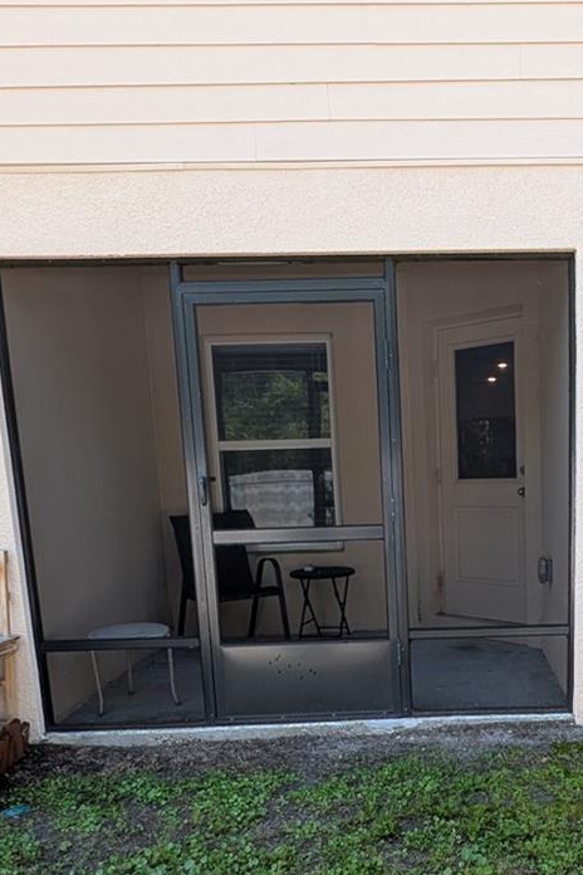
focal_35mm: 31
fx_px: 753
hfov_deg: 40.6
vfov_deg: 58.4
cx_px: 464
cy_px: 610
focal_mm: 1.95
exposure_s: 1/161
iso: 43
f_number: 2.2
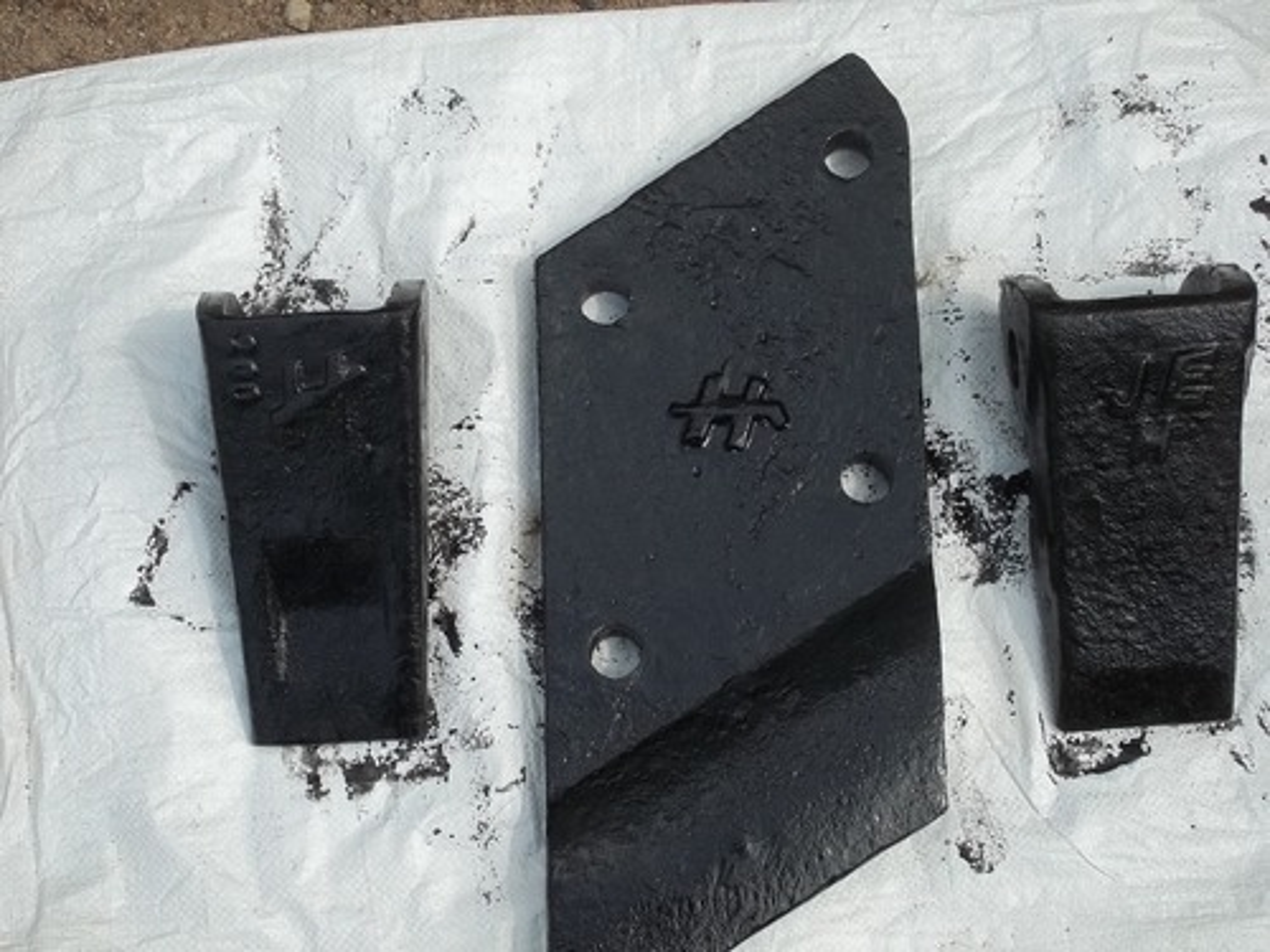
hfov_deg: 27.8
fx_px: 2568
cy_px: 476
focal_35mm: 70
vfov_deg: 21.0
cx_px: 635
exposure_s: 1/400
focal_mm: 12.5
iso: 64
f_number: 4.4
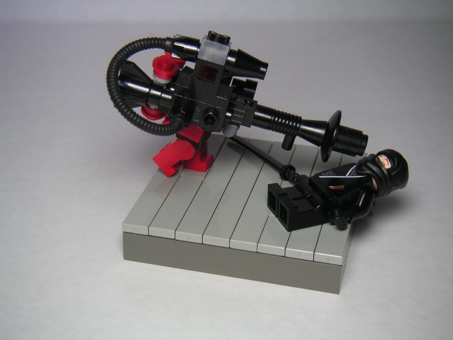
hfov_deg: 27.8
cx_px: 226
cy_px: 170
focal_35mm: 70
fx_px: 916
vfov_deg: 21.0
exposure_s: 1/90
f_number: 3.1
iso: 64
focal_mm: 10.9
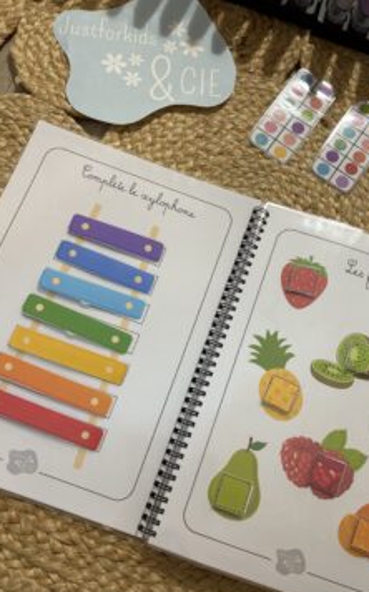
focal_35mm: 31
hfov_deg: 40.4
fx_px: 500
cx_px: 216
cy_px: 331
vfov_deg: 61.1
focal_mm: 5.96
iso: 250
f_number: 1.6
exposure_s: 1/60
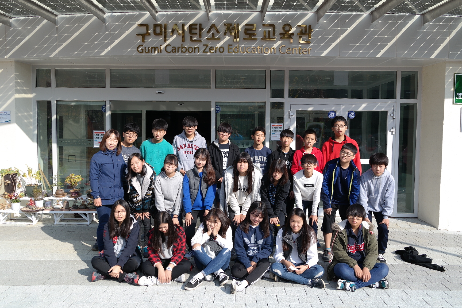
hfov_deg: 61.9
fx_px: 385
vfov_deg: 43.6
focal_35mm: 30
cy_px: 154
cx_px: 231
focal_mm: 20
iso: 100
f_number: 5.6
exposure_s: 1/250
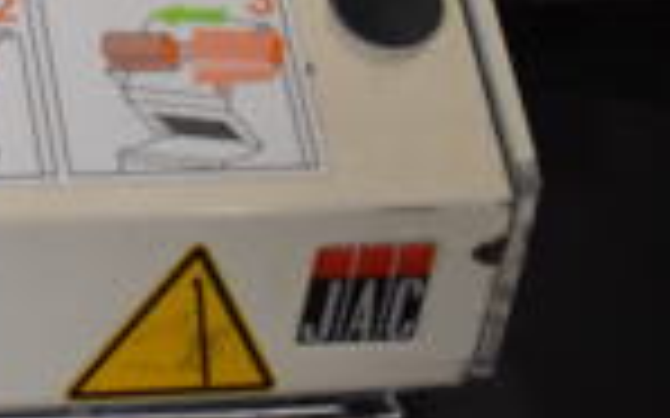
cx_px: -639
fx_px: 2063
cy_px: -279
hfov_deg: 15.2
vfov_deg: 11.0
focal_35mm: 113
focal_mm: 18
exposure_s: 1/125
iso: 1250
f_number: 3.5
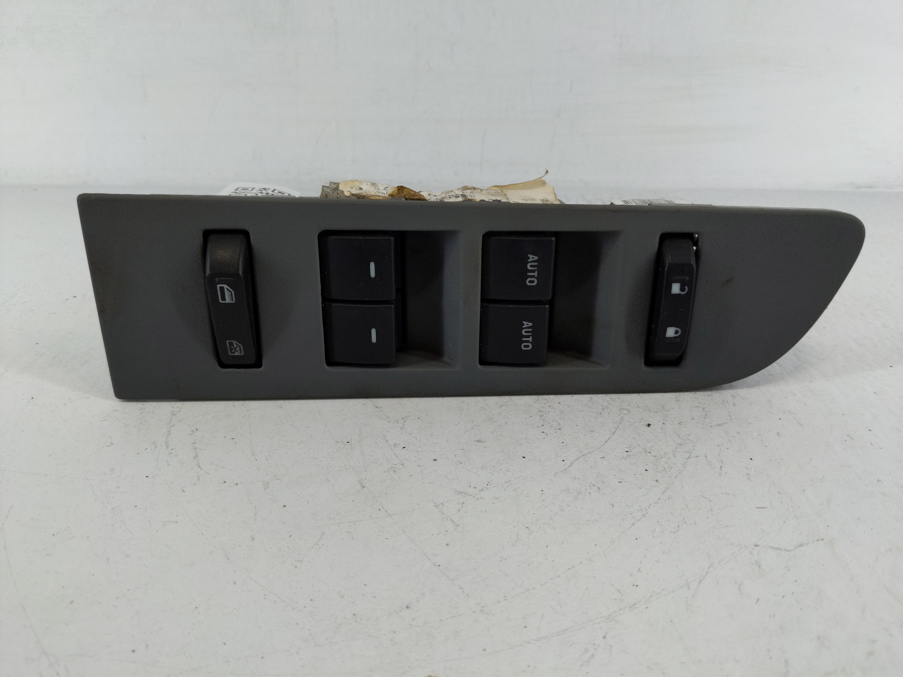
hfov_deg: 69.4
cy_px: 338
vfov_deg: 54.9
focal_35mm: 25
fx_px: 652
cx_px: 452
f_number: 1.73
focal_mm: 4.38
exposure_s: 1/117
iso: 55
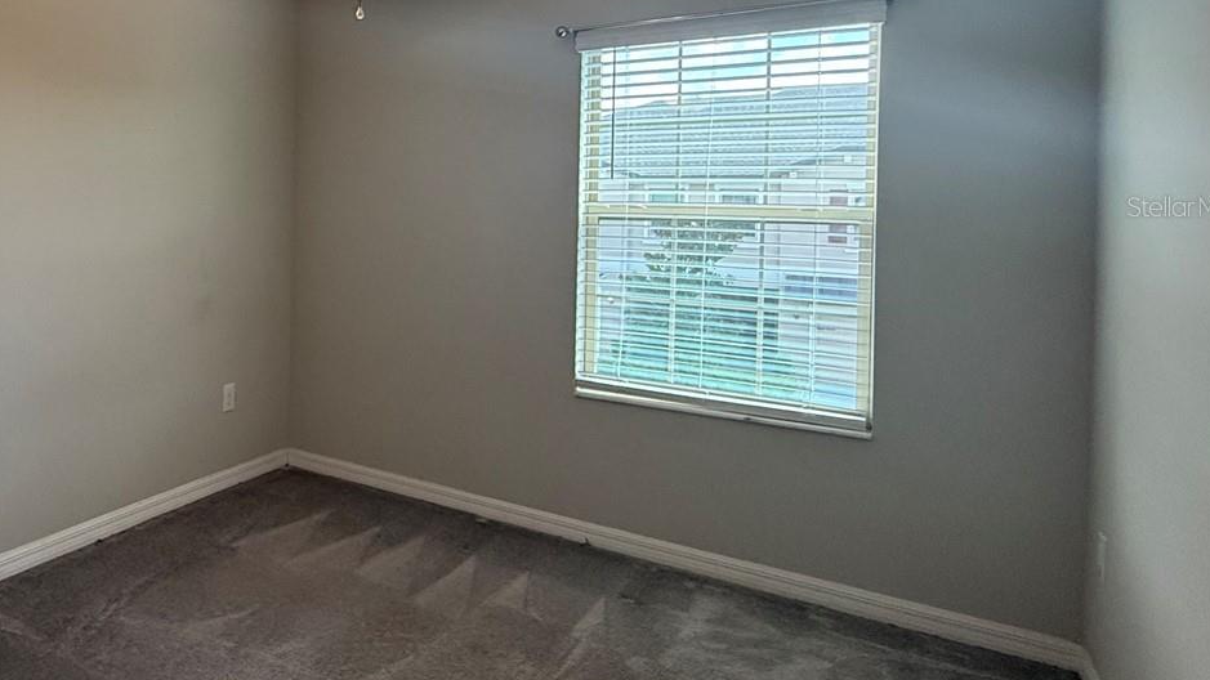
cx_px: 218
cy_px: 206
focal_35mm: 26
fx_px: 834
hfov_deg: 64.6
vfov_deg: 43.5
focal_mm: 2.22
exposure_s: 1/120
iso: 200
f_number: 2.2
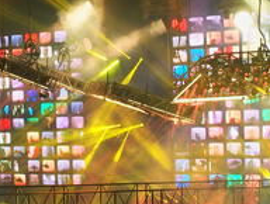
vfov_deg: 10.3
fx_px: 1134
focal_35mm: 145
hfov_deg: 13.4
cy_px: 107
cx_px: -6
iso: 250
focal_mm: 13.2
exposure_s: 1/60
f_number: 2.8
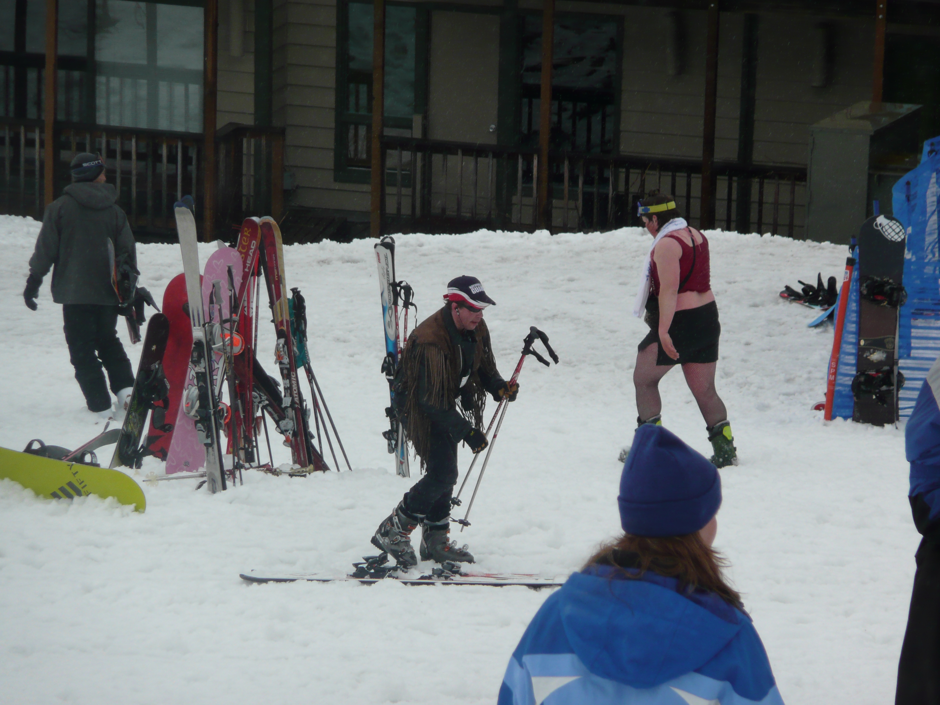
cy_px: 352
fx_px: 7603
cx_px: 470
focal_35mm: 280
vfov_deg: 5.3
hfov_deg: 7.1
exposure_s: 1/500
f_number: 4.9
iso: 100
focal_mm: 46
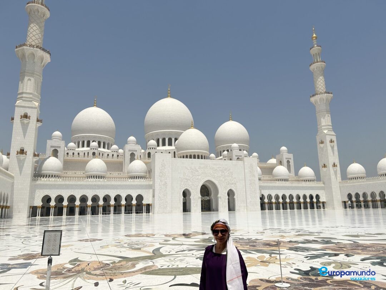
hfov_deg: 67.3
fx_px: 290
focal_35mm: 26
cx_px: 193
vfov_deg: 53.1
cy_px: 145
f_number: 1.5
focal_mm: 5.7
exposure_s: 1/14286
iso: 50
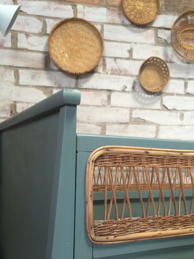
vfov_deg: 46.1
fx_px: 299
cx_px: 90
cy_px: 171
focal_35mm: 40
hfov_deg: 35.9
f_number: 2.2
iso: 80
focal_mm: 4.15
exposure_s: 1/30
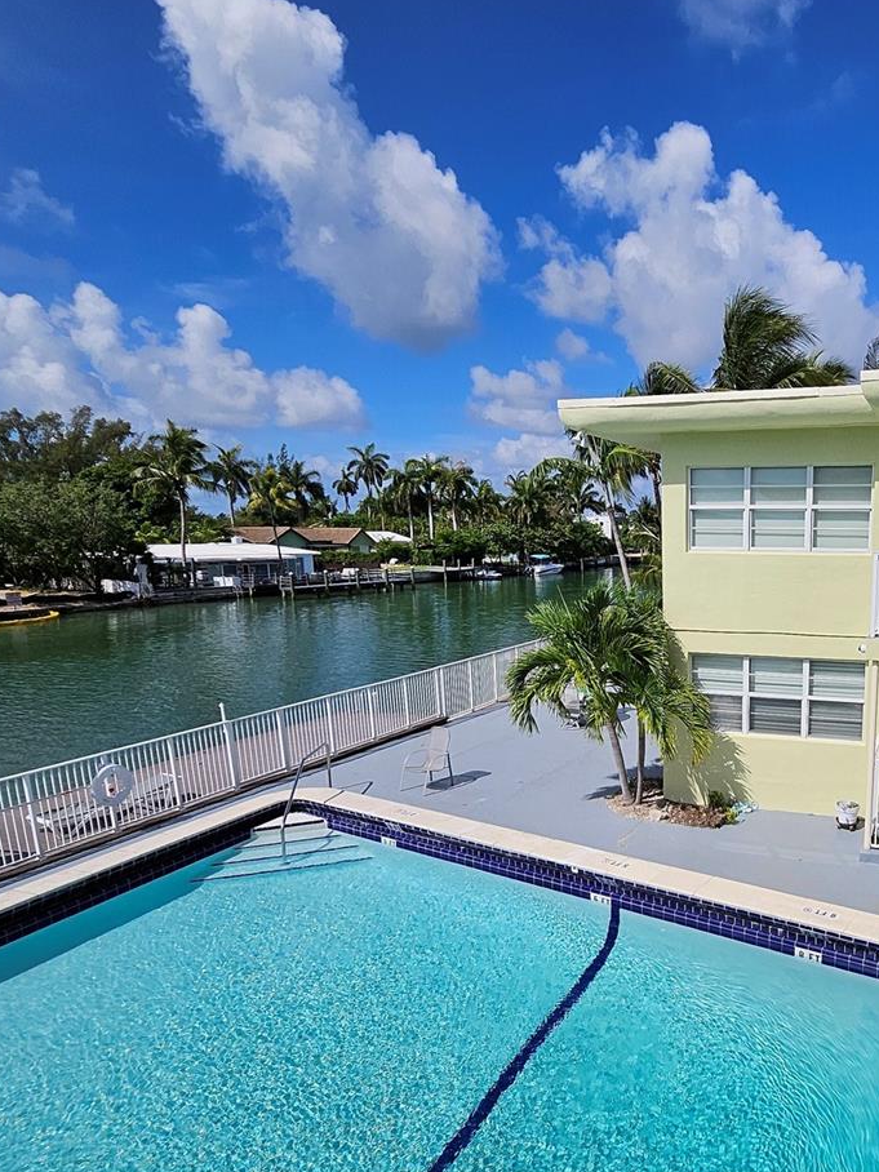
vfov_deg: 76.0
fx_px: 745
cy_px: 667
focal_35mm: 22
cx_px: 710
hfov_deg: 56.4
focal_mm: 1.7
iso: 32
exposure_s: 1/3233
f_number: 2.2
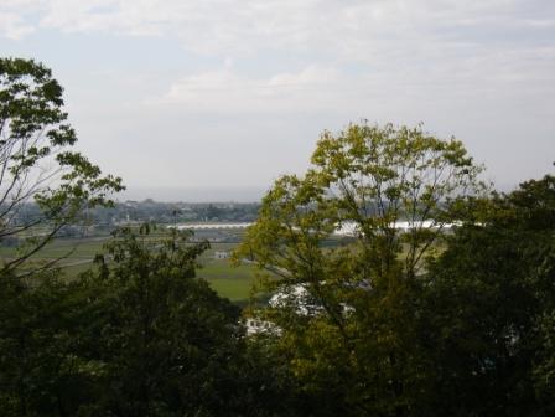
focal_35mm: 69
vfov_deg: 21.3
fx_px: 1106
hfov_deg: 28.2
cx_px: 278
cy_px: 208
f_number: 11.3
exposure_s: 1/100
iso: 50
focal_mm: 11.5
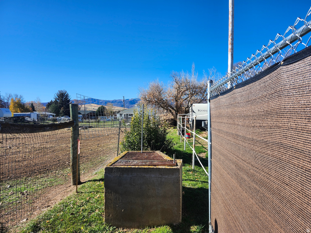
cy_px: 116
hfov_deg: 73.9
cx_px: 156
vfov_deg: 58.9
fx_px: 207
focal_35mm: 23
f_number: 1.8
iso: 25
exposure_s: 1/1041
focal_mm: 5.54
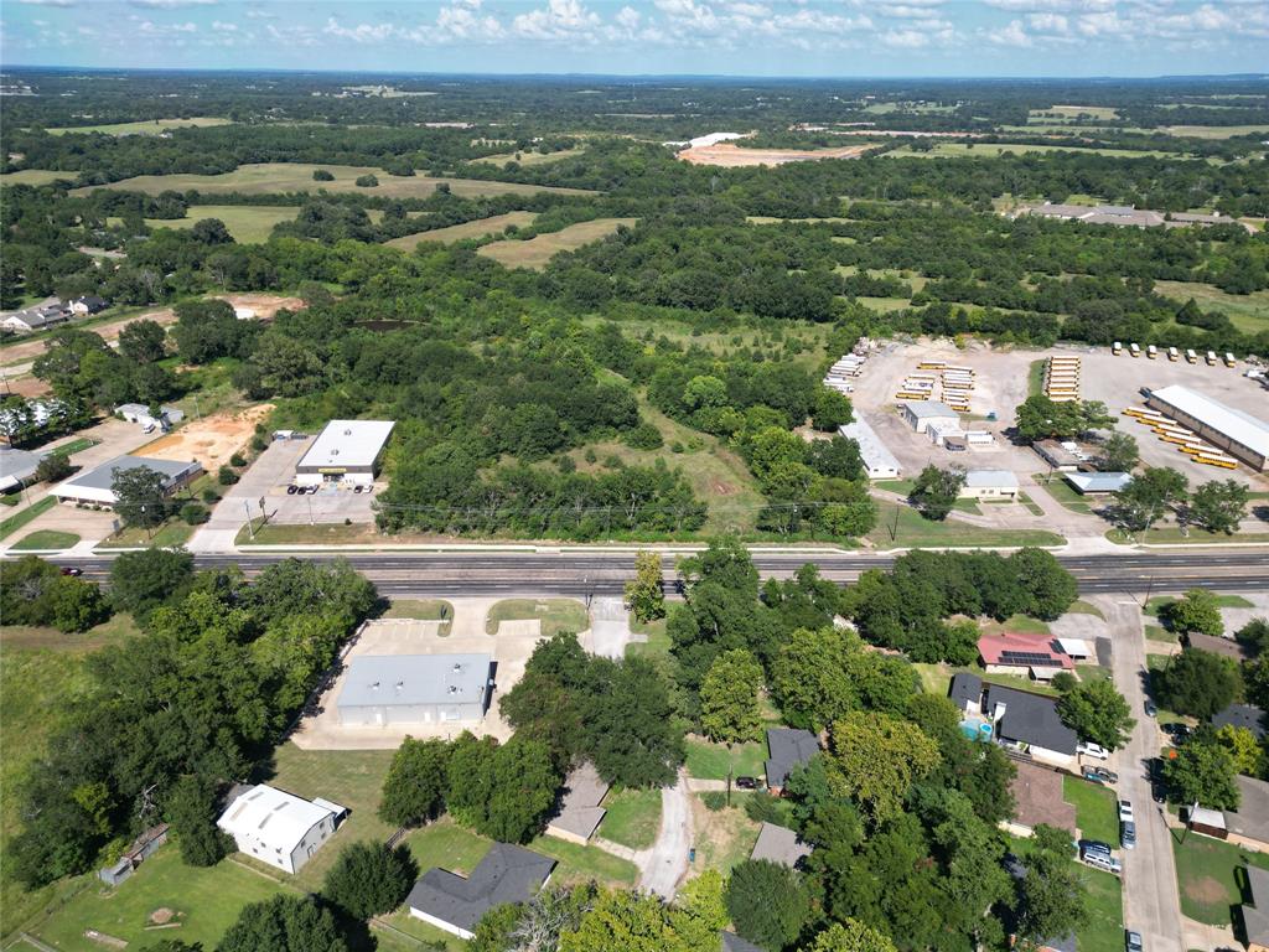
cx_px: 634
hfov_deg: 71.6
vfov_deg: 56.8
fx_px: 880
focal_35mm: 24
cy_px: 476
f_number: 1.7
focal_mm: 6.72
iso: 130
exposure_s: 1/2500
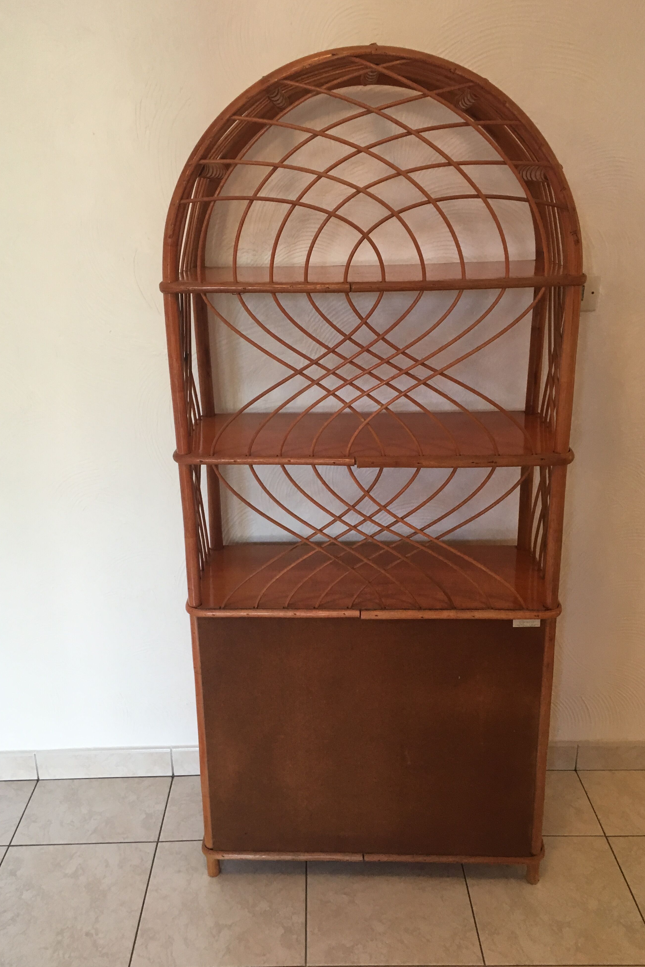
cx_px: 311
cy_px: 477
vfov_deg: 60.3
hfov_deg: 42.3
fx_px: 833
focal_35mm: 31
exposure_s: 1/33
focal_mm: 4.15
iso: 64
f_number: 2.2
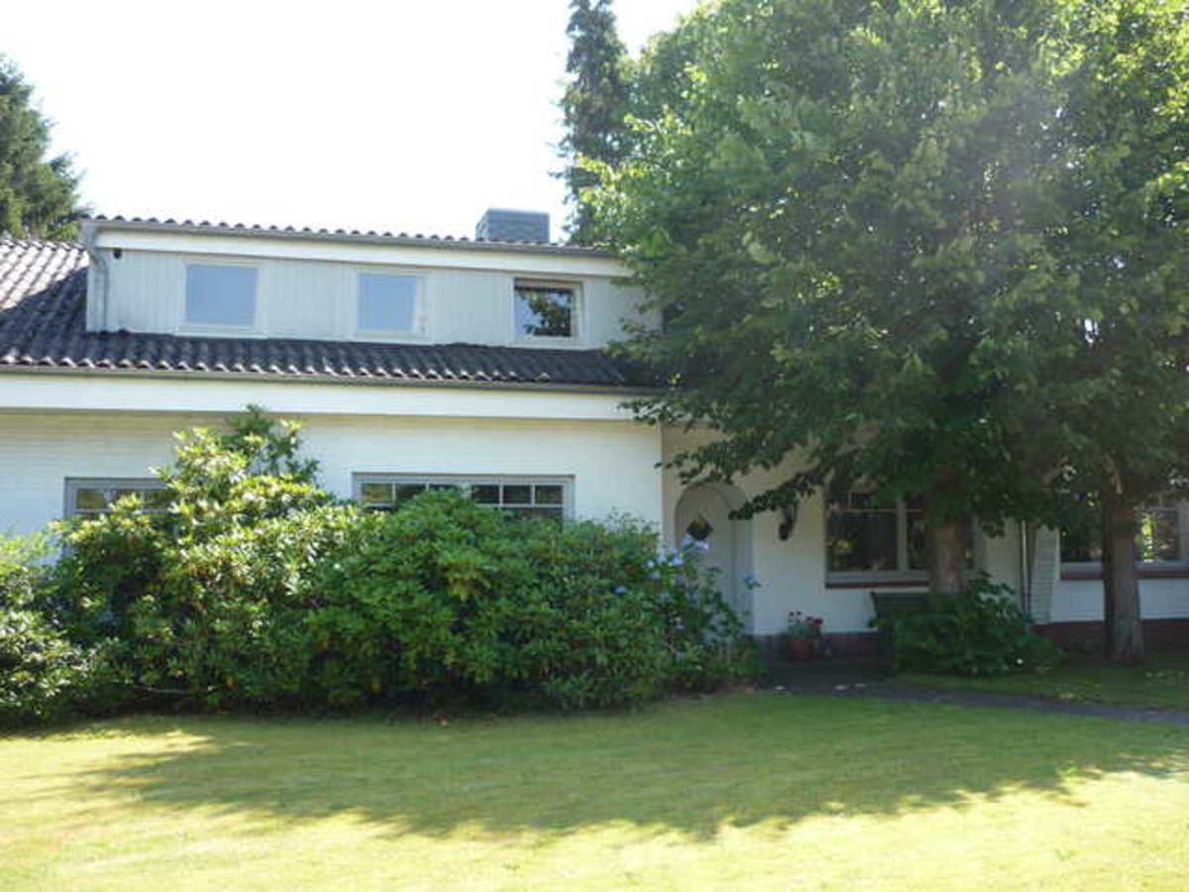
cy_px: 446
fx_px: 1133
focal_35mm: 33
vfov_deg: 42.9
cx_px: 594
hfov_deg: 55.4
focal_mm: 5.5
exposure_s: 1/250
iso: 100
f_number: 2.8
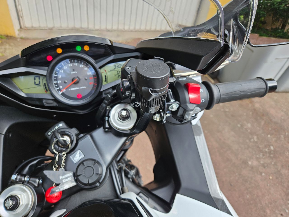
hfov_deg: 73.9
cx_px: 144
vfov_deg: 58.9
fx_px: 192
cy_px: 108
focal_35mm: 23
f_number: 1.8
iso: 25
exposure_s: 1/356
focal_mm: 5.4
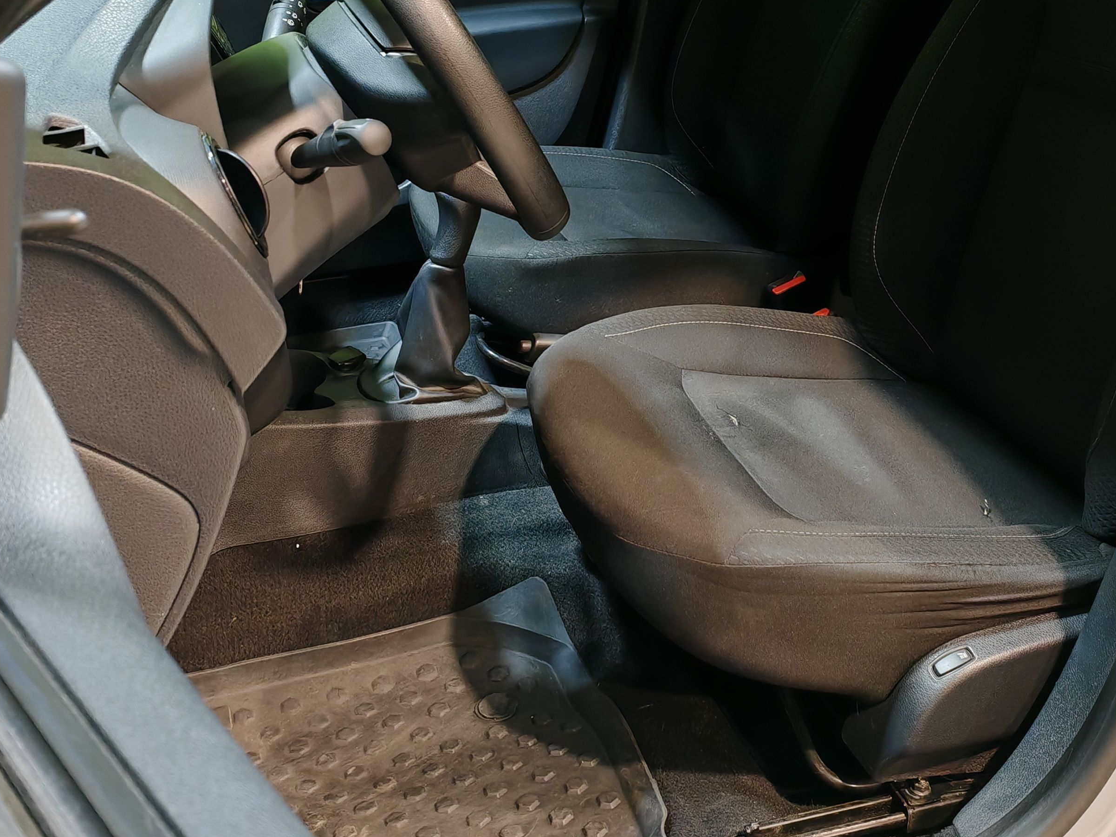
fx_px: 1483
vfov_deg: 30.9
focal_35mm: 46
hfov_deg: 41.0
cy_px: 195
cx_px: 676
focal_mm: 6.83
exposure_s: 1/100
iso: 320
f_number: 2
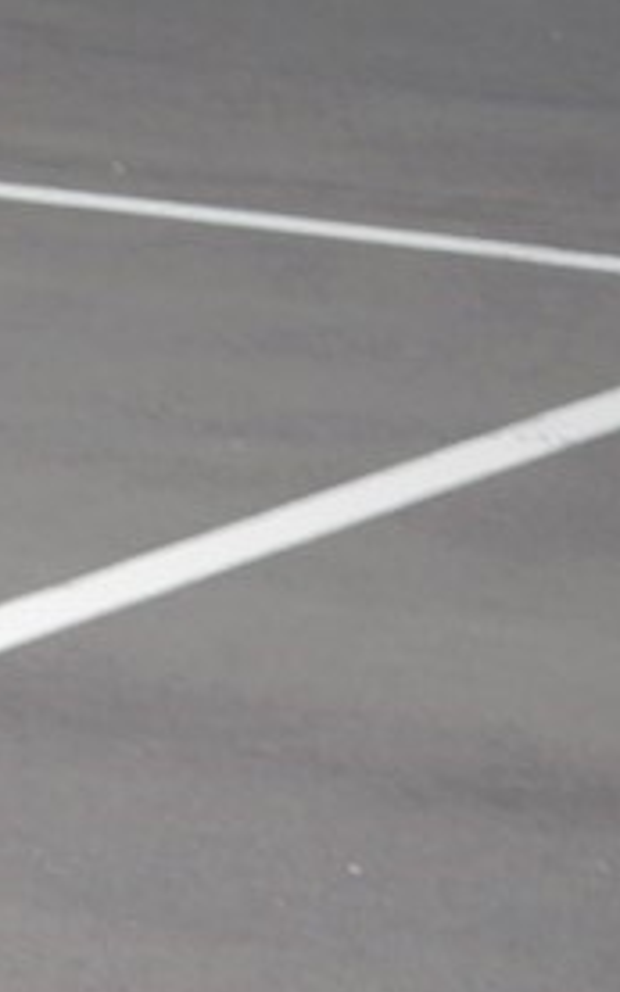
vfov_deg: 6.6
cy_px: 2111
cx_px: -1641
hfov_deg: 4.1
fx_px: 8277
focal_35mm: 306
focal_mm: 25
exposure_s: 1/500
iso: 200
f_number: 3.5
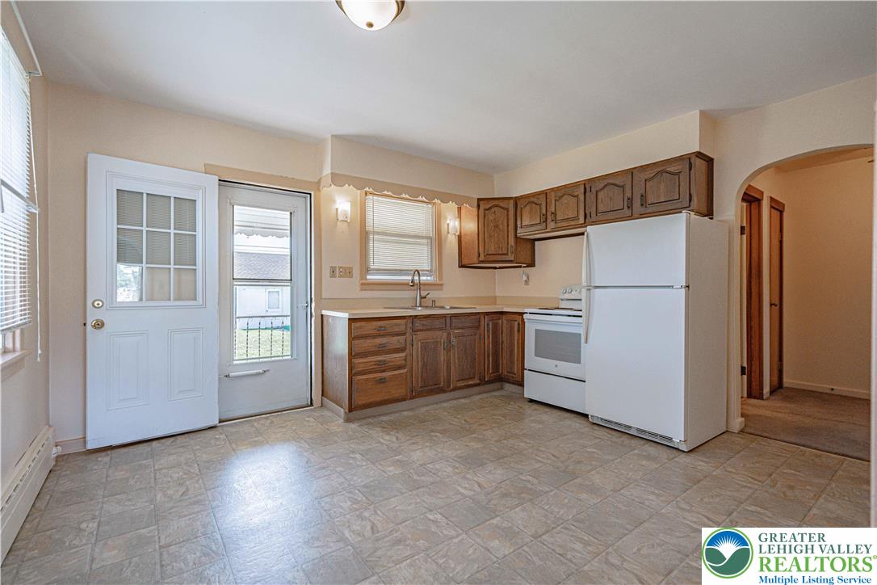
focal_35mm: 16
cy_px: 292
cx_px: 438
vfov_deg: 73.7
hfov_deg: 96.7
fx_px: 390
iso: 1250
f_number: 4
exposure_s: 1/2000
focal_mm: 16
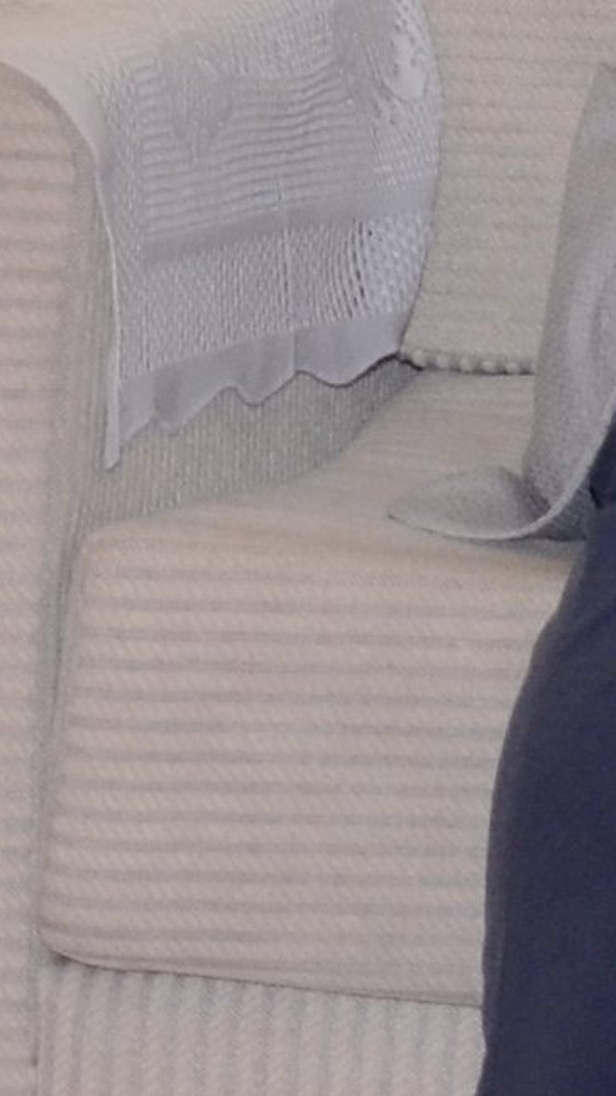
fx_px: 11091
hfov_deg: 3.0
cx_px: 2858
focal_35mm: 382
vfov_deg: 5.6
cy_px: -759
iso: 400
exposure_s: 1/80
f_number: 4.2
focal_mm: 32
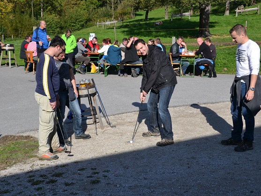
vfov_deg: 27.5
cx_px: 127
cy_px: 97
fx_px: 400
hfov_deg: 36.2
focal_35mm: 53
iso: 100
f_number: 8
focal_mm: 32
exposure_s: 1/250
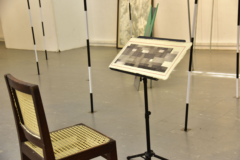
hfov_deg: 36.2
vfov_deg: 24.6
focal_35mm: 55
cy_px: 80
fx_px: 367
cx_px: 120
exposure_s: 1/40
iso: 400
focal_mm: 55
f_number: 5.6
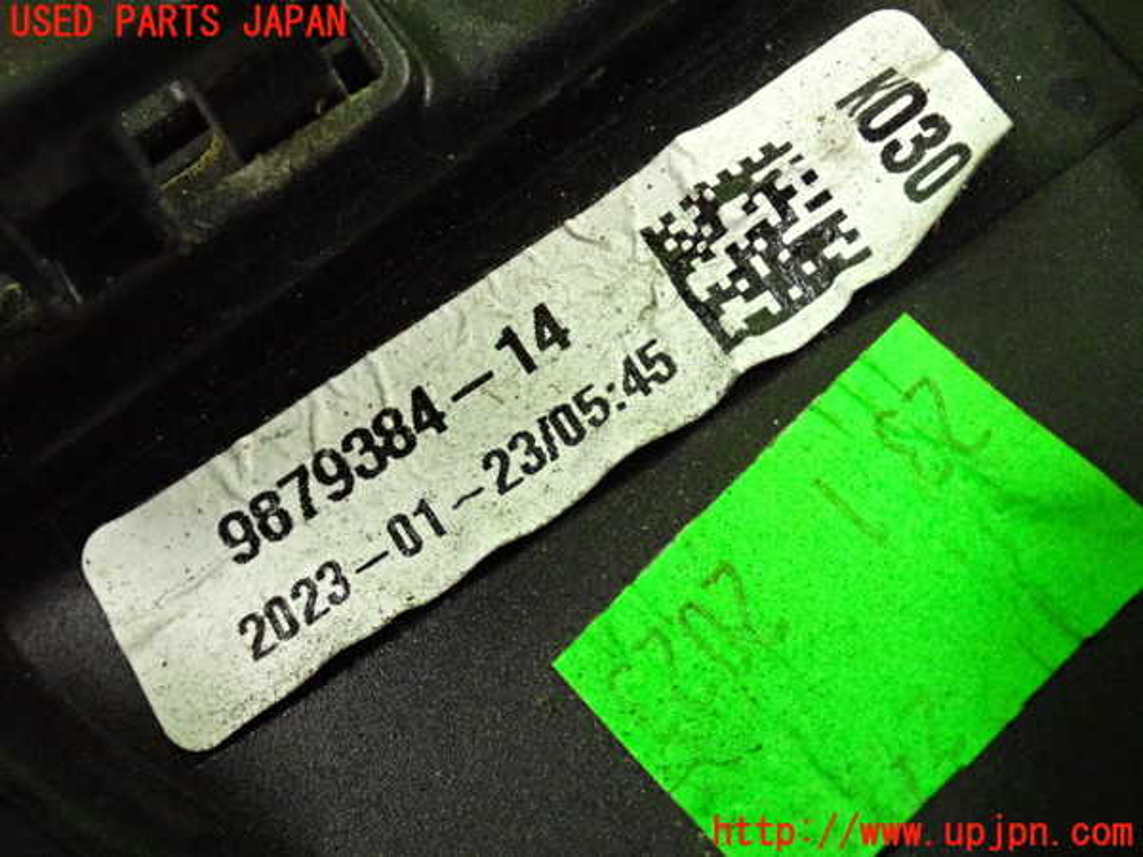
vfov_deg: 29.1
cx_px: 572
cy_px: 428
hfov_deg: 38.2
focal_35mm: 50
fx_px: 1651
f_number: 3.2
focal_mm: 9.01
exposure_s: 1/125
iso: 3200
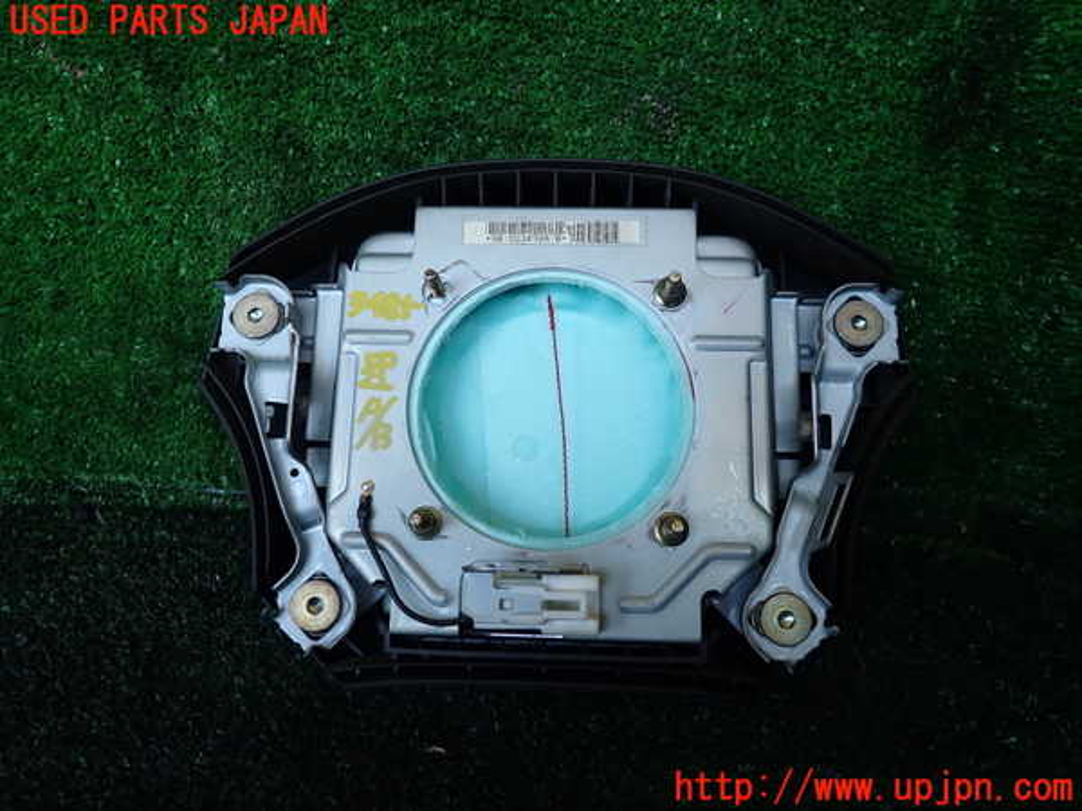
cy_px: 406
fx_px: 781
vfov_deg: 54.9
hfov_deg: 69.4
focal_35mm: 25
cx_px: 541
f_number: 2
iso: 100
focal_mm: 4.5
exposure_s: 1/80
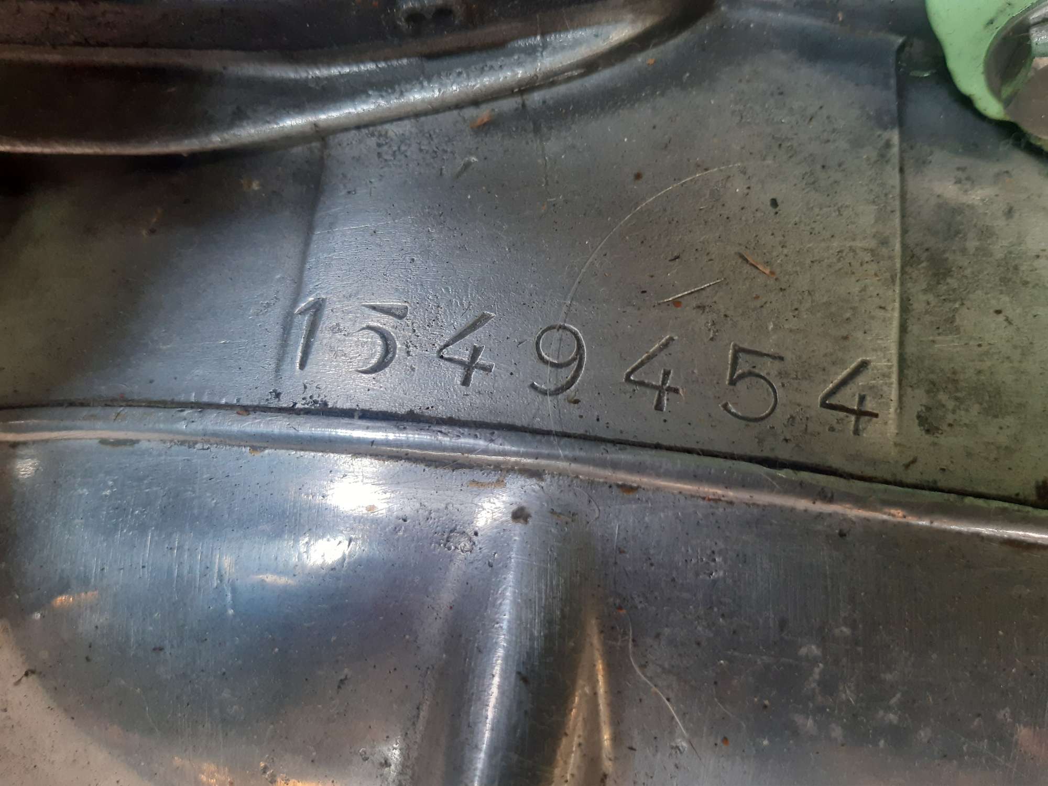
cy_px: 393
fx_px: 787
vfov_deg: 53.1
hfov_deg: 67.3
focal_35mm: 26
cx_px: 524
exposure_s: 1/40
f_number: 1.7
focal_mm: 3.92
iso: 250
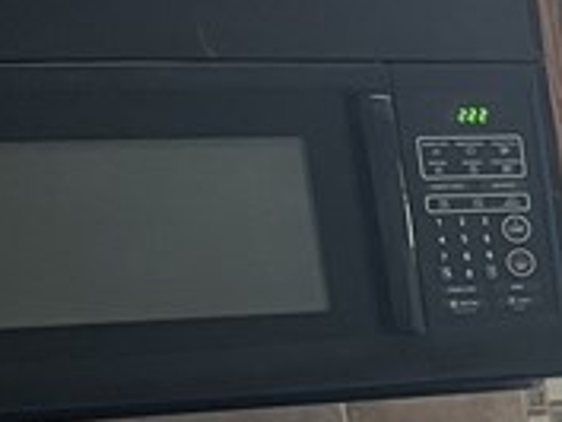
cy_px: 834
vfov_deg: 9.3
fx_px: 2437
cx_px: 1543
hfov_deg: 10.4
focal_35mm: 150
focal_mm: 5.7
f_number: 1.5
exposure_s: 1/60
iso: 125
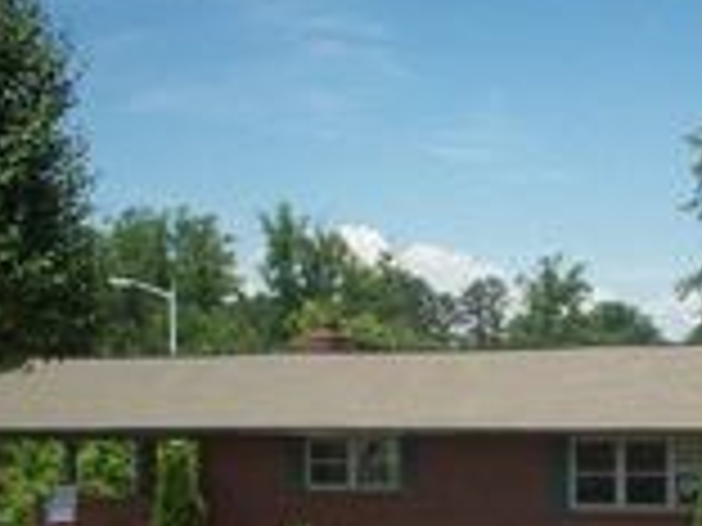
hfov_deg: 23.4
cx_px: 585
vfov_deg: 17.7
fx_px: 1663
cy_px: 481
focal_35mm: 82
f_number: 5.6
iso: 200
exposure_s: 1/1029
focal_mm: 6.2
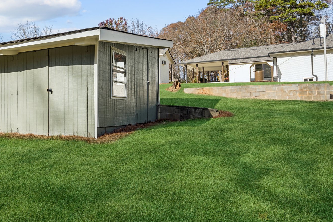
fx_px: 287
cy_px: 97
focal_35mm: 31
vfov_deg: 42.3
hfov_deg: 56.9
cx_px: 78
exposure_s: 1/250
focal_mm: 20
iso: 100
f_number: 6.3
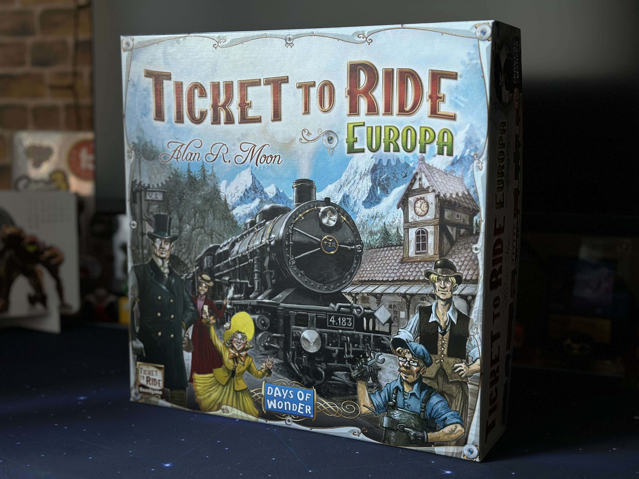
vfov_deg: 30.3
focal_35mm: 48
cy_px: 240
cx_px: 320
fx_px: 886
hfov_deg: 39.7
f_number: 1.78
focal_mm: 6.86
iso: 200
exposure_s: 1/60
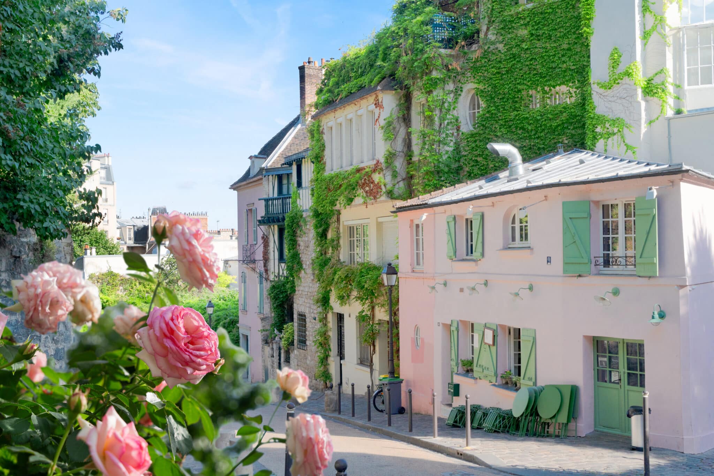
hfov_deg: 42.7
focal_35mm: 46
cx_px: 357
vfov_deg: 29.2
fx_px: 912
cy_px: 238
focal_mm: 46
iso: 800
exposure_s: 1/1600
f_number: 7.1
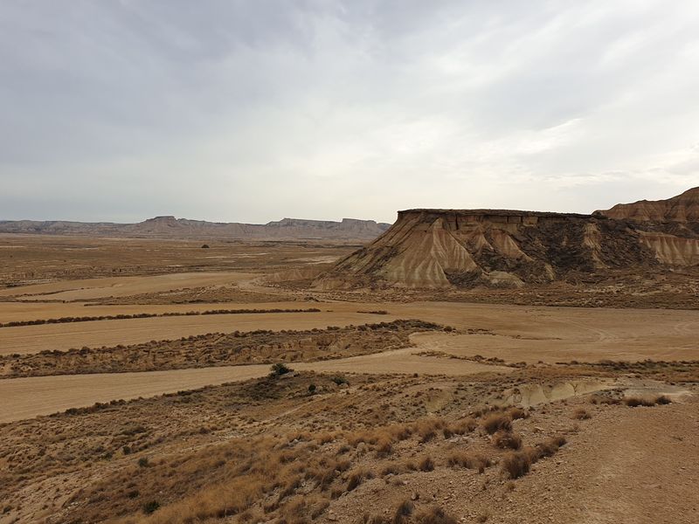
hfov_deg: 67.3
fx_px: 525
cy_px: 262
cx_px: 350
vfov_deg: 53.1
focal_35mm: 26
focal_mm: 4.3
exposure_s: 1/699
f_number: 2.4
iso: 50
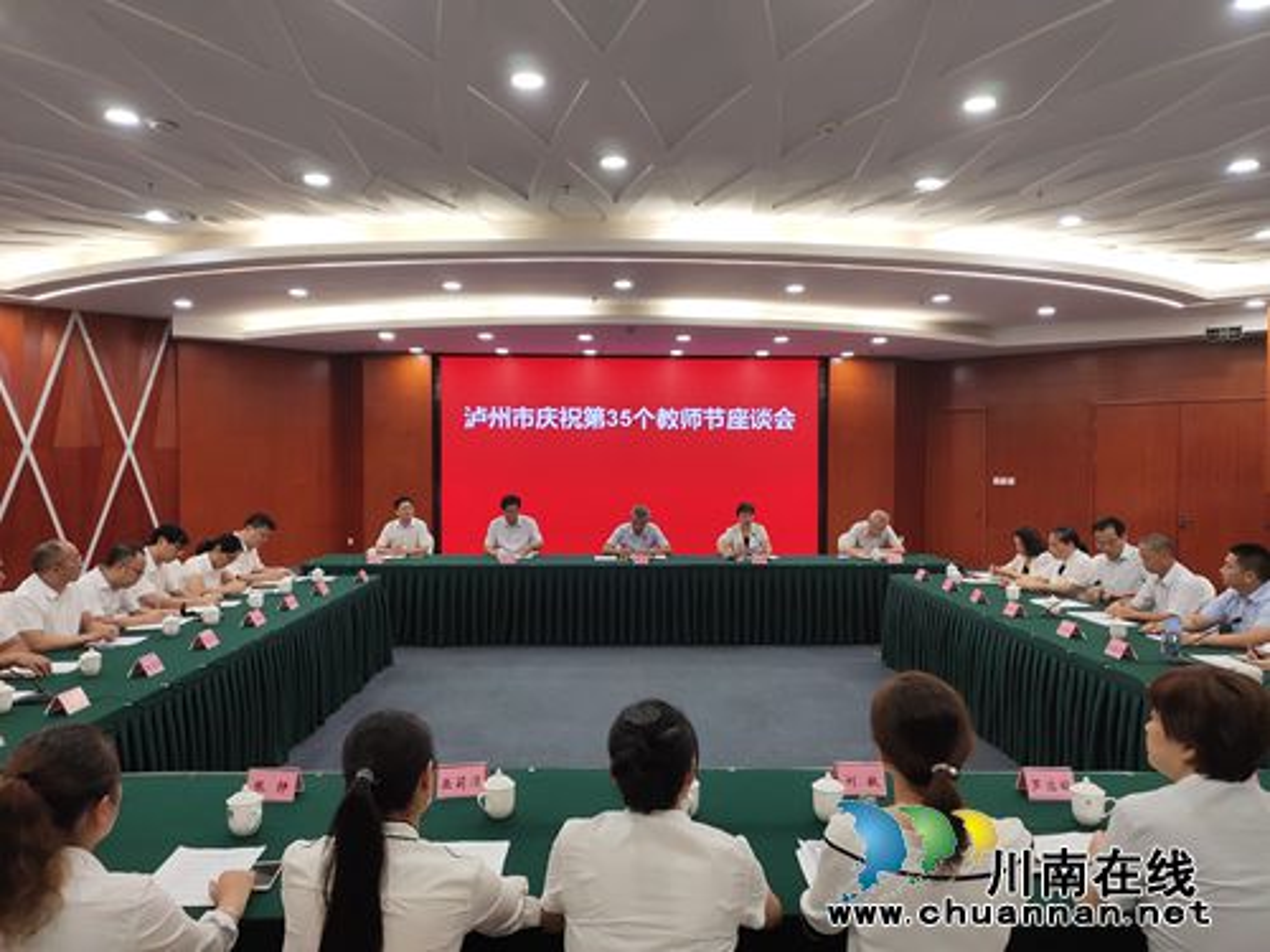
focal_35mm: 23
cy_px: 476
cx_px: 635
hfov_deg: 73.9
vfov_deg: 58.9
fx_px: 844
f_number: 1.79
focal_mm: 4.76
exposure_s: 1/100
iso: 640
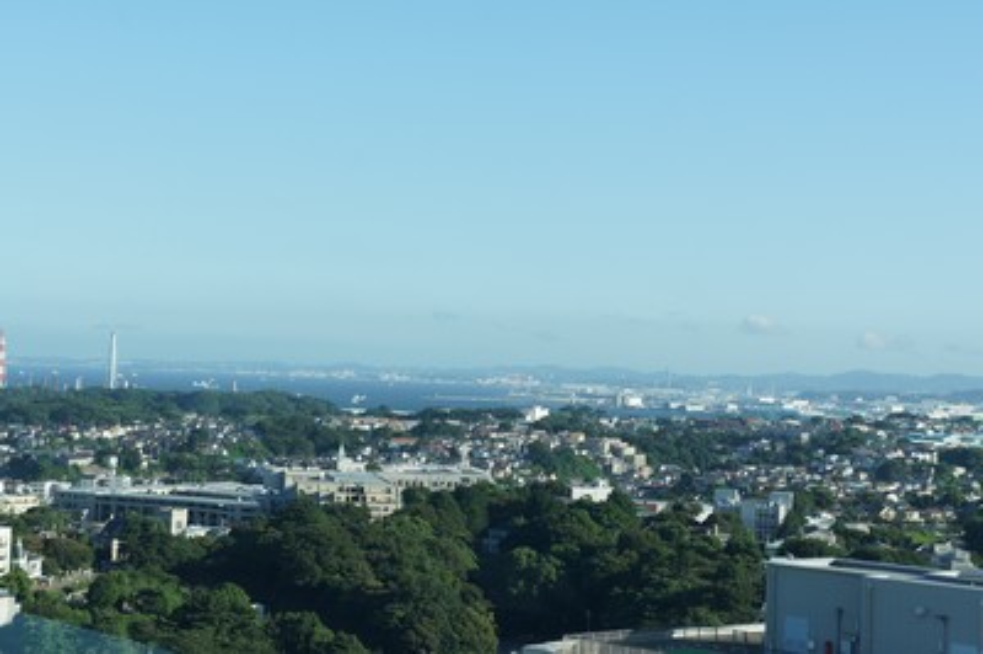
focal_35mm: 82
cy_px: 327
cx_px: 492
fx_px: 2251
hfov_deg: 24.6
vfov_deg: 16.5
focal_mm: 55
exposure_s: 1/250
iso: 200
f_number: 8
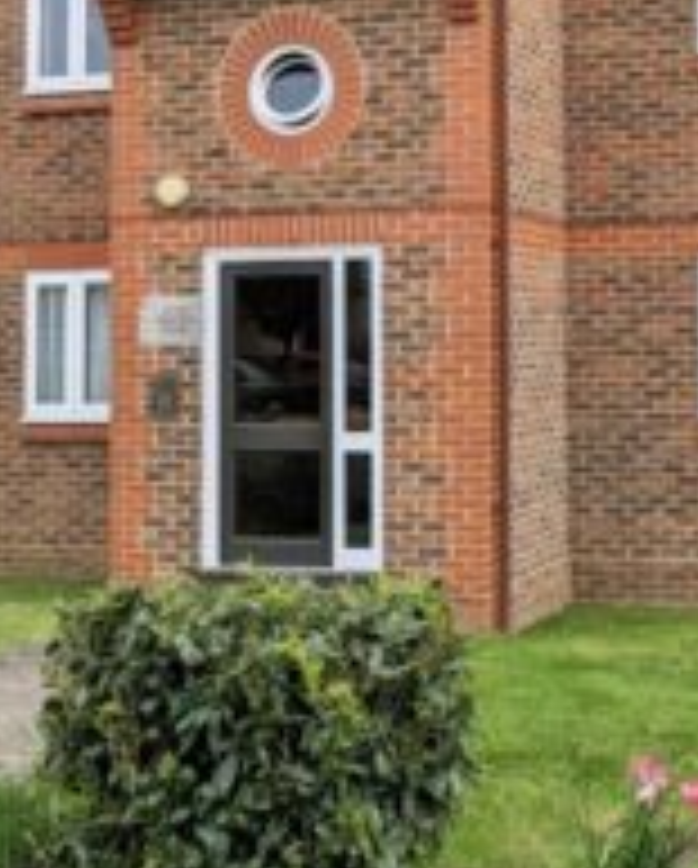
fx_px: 1597
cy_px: 243
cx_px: 608
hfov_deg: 24.1
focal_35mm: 62
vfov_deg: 30.1
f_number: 2.2
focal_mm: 2.22
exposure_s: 1/978
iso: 37
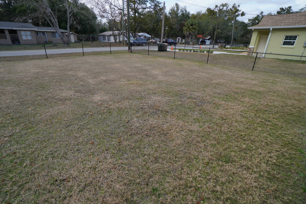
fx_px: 136
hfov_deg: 96.6
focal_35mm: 16
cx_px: 145
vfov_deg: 73.8
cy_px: 101
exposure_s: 1/160
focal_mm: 10
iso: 125
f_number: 6.3
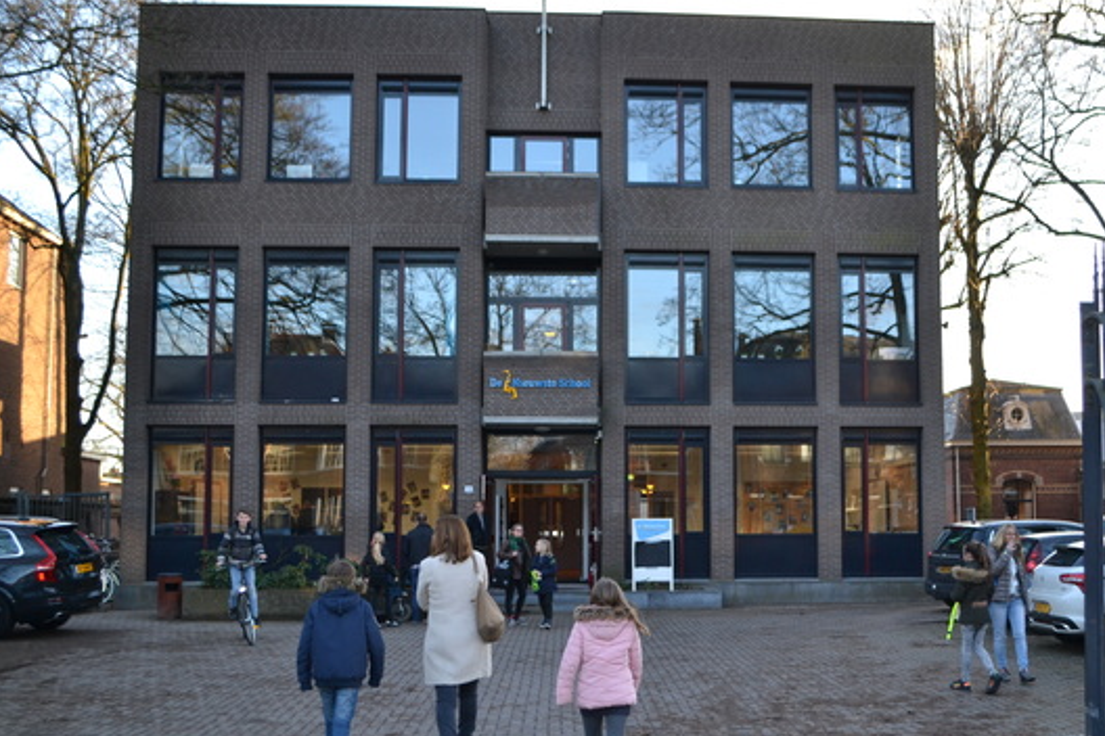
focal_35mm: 40
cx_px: 668
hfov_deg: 48.1
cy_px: 430
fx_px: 1228
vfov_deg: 33.3
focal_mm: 22
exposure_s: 1/125
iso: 250
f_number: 4
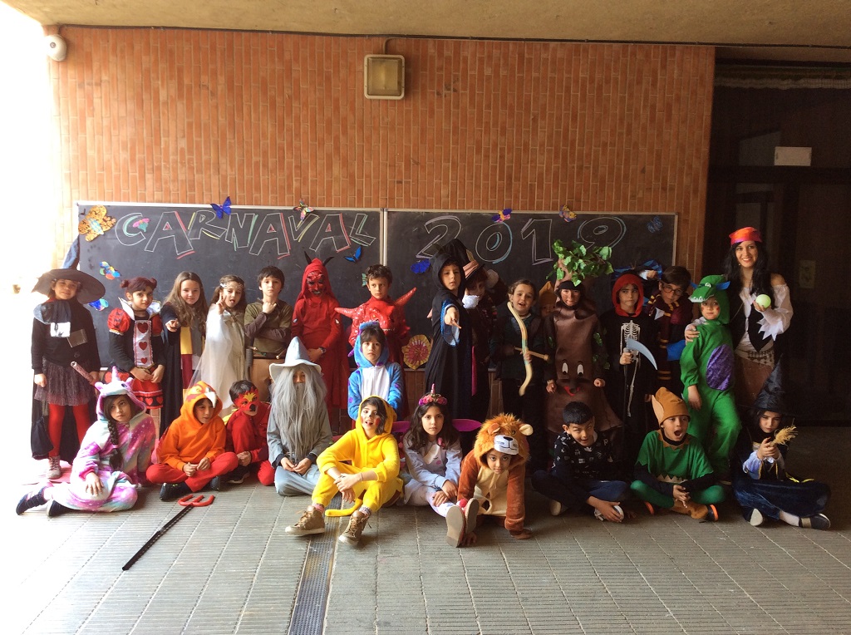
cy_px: 318
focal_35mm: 32
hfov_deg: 56.9
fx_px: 785
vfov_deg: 44.0
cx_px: 426
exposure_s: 1/25
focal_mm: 3.3
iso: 32
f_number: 2.4
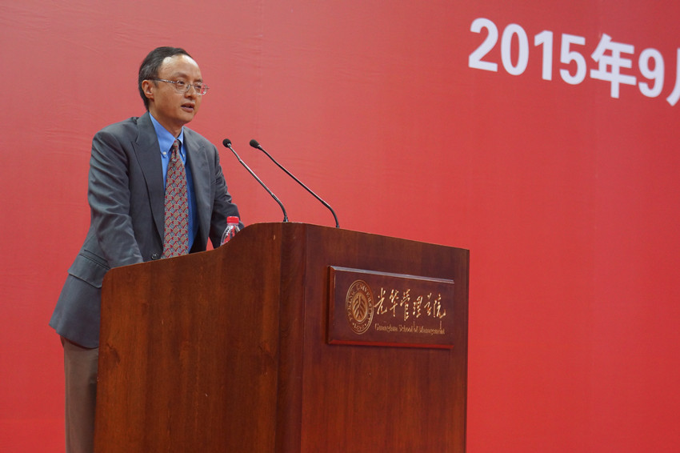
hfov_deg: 24.8
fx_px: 1548
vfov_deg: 16.6
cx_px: 340
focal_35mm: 82
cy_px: 226
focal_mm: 55
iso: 1600
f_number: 5.6
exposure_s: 1/160
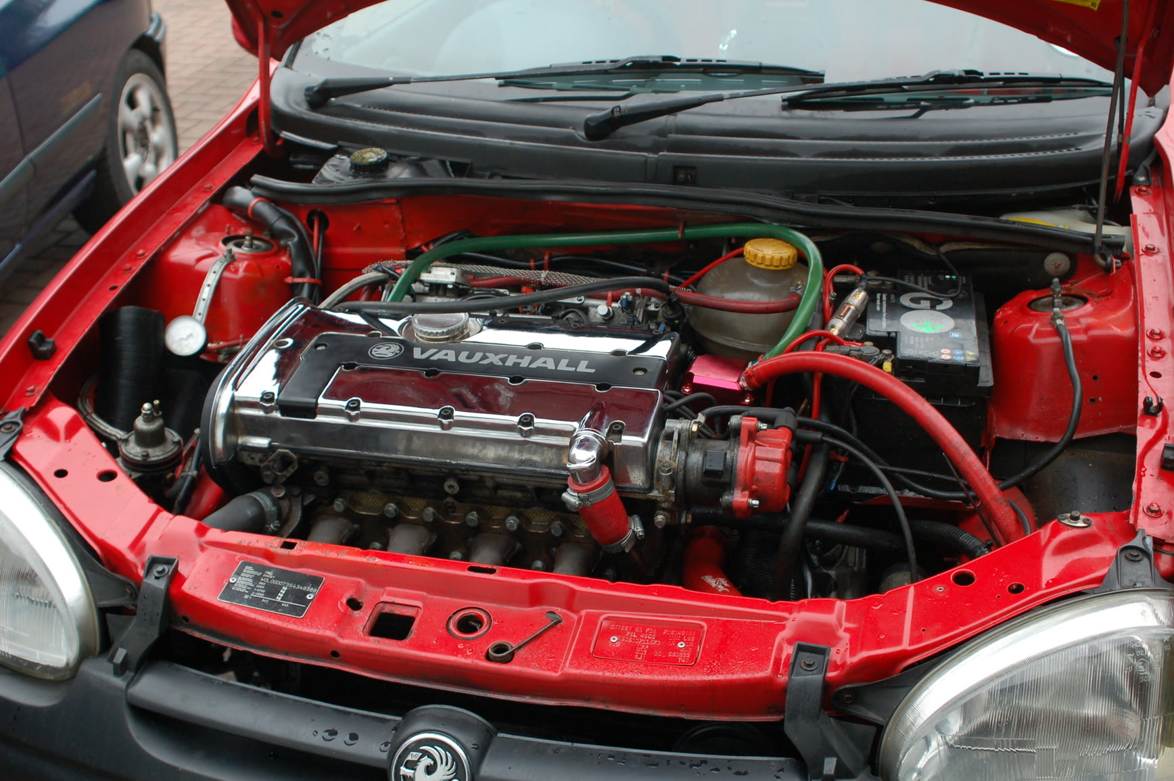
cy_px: 390
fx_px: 1369
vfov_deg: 31.9
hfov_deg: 46.4
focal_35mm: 42
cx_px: 587
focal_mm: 28
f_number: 4.5
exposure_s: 1/80
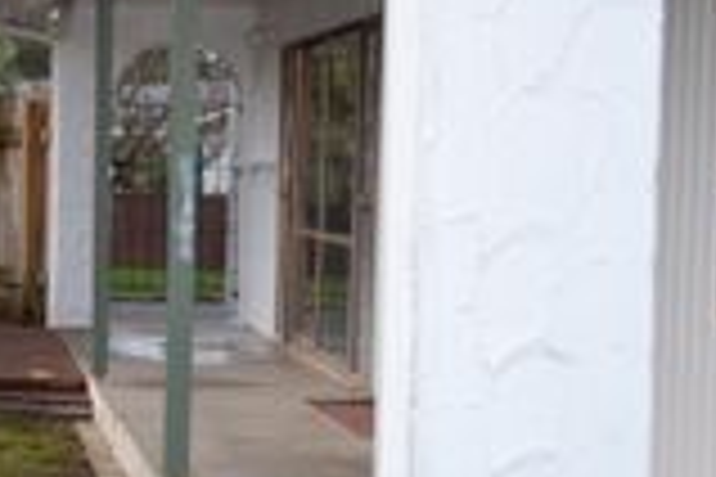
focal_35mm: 115
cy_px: 286
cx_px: -72
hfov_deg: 17.2
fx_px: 2287
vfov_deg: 11.9
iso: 200
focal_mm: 26
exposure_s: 1/200
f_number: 3.8
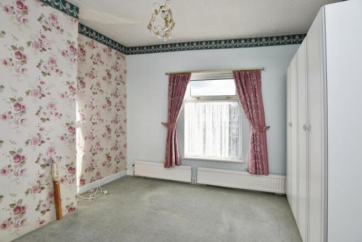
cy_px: 121
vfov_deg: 73.8
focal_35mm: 16
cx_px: 181
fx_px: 161
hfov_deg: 96.7
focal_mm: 16
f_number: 7.1
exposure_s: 1/250
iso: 500
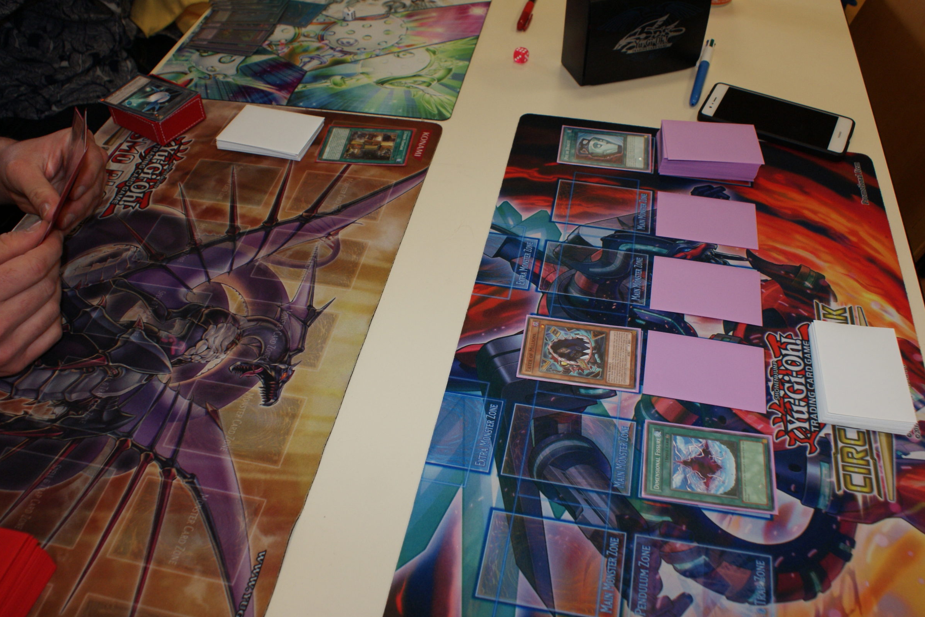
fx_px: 822
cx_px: 475
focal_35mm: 32
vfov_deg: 41.1
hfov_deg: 58.7
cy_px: 296
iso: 400
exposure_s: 1/60
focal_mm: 20
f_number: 5.6
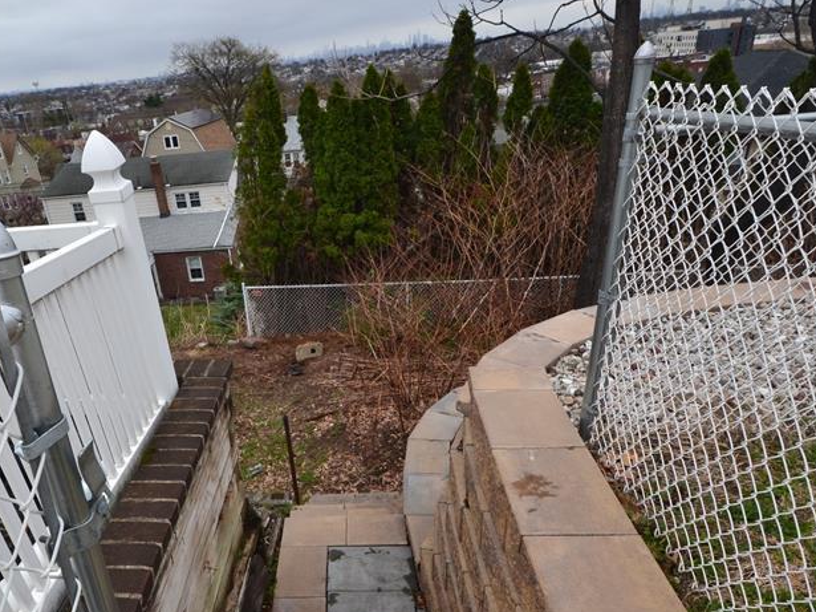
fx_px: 566
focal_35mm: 24
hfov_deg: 70.4
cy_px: 381
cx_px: 305
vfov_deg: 56.2
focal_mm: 10
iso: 400
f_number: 10
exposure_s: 1/200
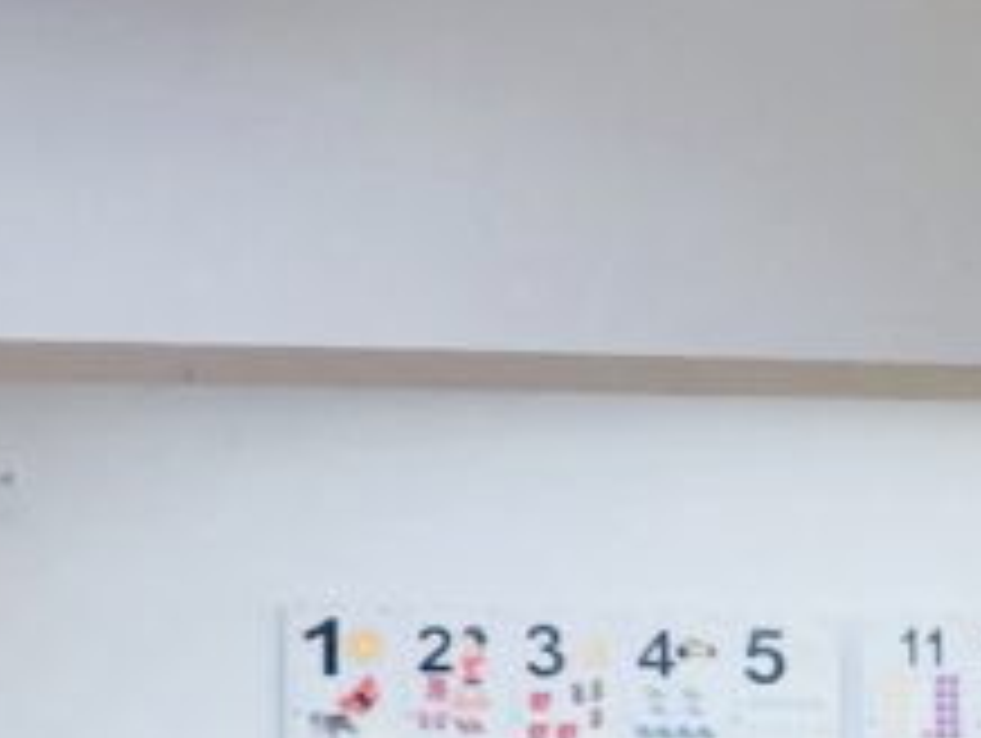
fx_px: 3887
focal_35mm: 137
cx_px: 1539
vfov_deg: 10.4
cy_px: 1199
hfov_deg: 13.4
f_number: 1.8
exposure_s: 1/100
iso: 32
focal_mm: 3.99
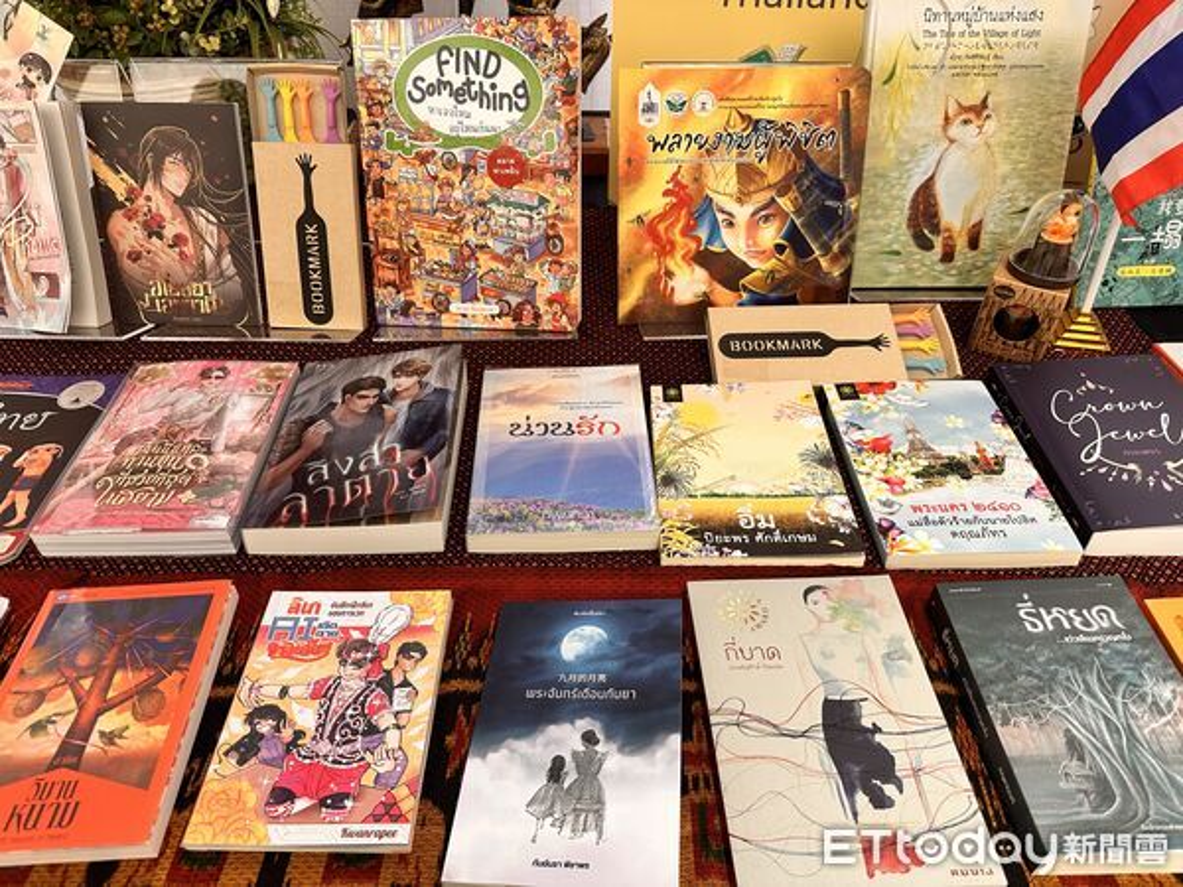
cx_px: 592
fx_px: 820
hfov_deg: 71.6
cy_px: 444
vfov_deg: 56.8
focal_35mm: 24
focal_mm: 6.86
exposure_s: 1/120
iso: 160
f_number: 1.78
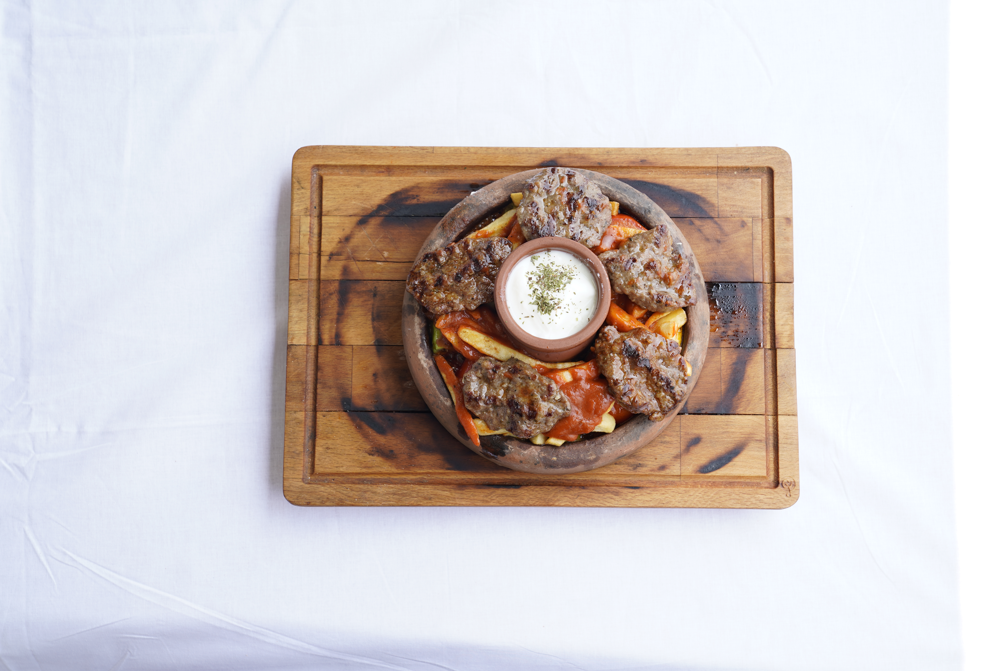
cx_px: 503
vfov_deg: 25.1
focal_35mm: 54
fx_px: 1509
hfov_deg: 36.9
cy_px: 336
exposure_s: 1/100
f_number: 5.6
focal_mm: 54
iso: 100
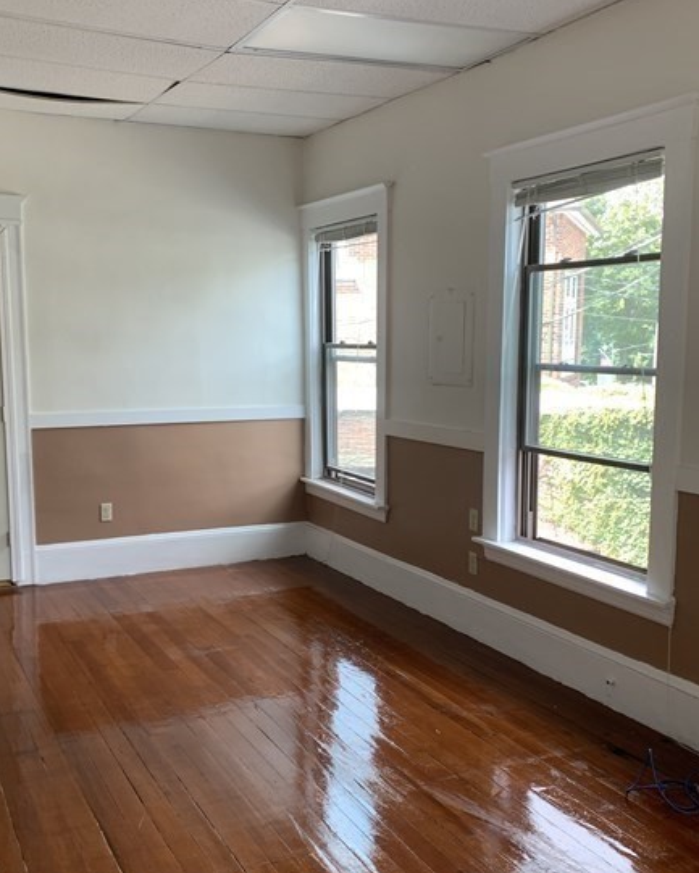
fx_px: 931
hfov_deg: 41.1
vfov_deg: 50.3
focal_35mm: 36
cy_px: 458
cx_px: 303
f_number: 1.8
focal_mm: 4.25
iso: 50
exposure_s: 1/120
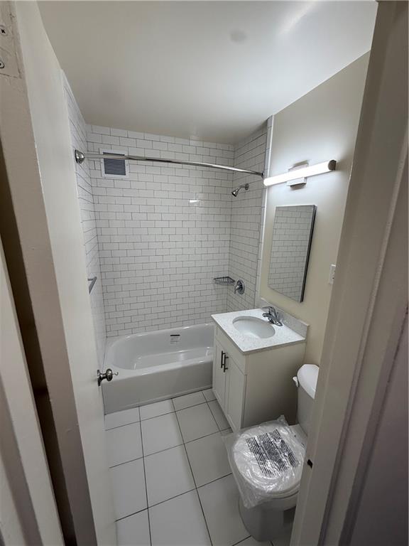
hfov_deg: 85.7
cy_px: 273
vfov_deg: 102.1
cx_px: 204
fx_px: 221
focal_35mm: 14
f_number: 2.2
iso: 100
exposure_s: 1/120
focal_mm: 2.22
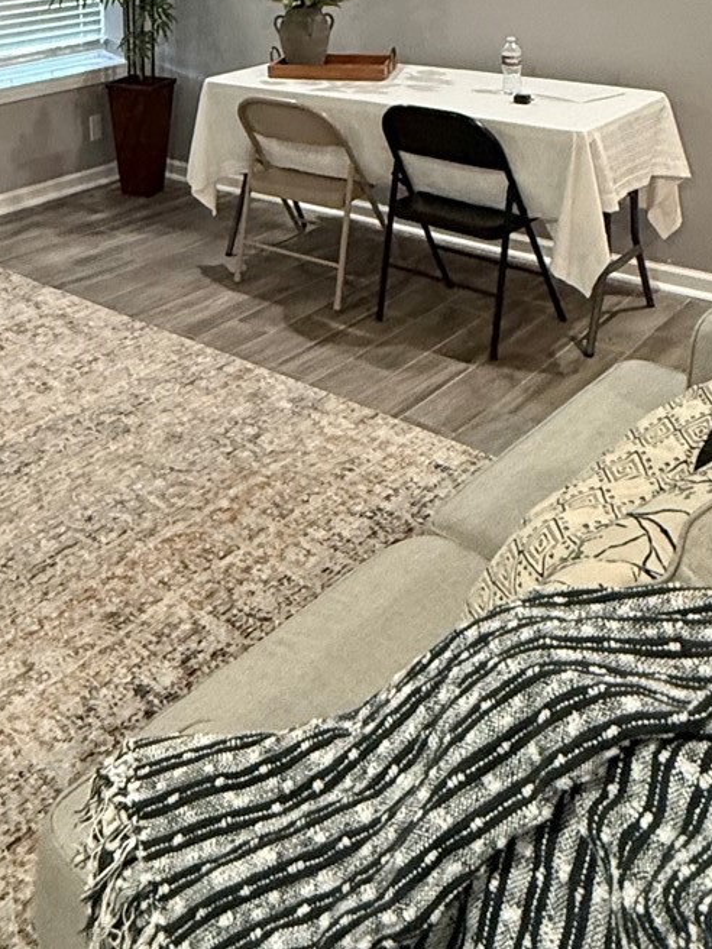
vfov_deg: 39.5
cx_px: 104
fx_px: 1124
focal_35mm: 41
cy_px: -33
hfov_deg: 33.7
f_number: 2.2
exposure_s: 1/60
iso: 500
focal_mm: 2.22
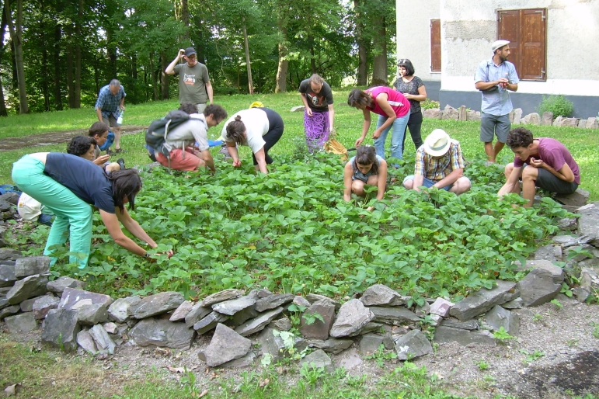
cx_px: 298
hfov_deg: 48.5
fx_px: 666
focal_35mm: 40
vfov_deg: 33.4
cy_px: 177
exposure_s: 1/42.4
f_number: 2.8
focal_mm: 6.3
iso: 50
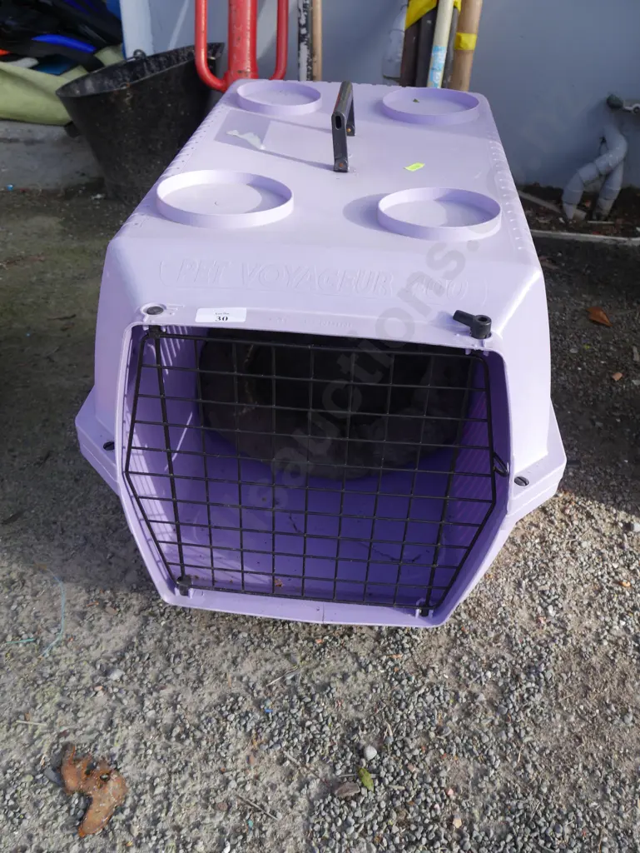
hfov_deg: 46.8
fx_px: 739
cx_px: 320
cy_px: 426
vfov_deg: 59.9
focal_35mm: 30
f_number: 5.6
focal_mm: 15
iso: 200
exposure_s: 1/250
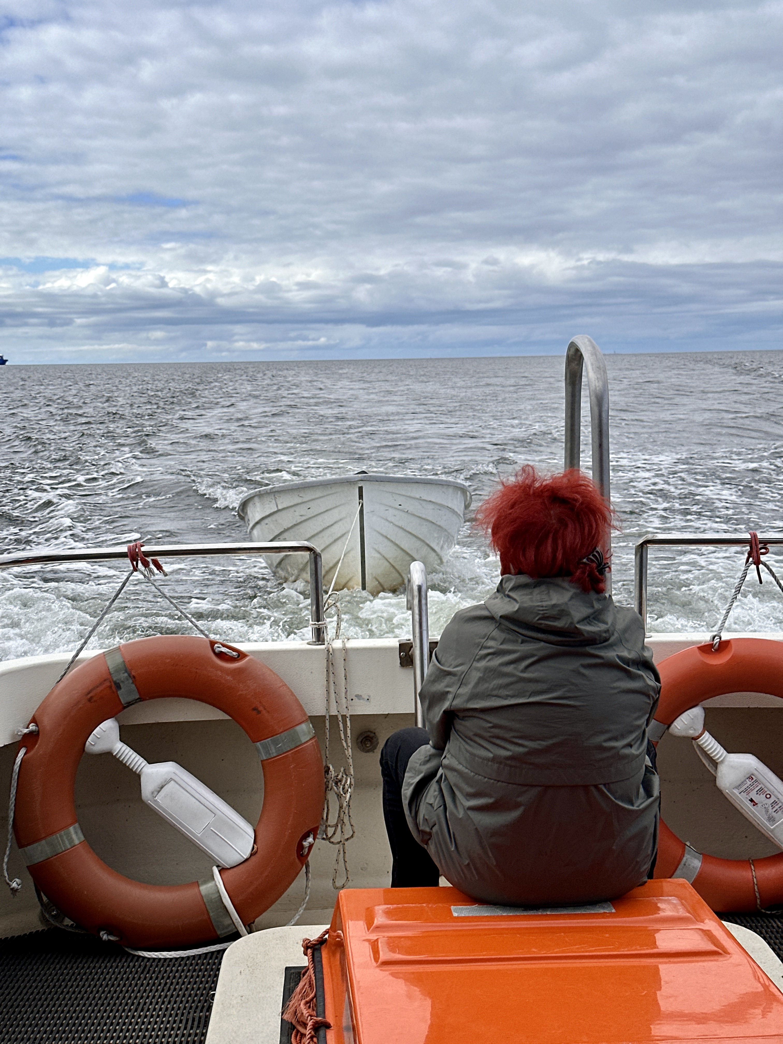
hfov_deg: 30.3
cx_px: 392
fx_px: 1448
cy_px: 522
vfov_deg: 39.7
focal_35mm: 48
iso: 64
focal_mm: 6.86
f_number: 1.78
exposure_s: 1/4785
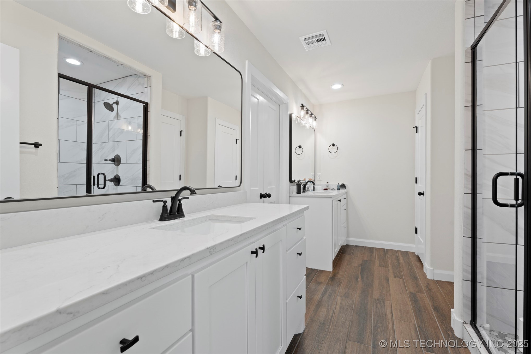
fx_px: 236
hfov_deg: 96.7
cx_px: 266
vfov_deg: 73.7
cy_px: 177
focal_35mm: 16
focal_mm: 16
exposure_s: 1/4
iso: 200
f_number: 9
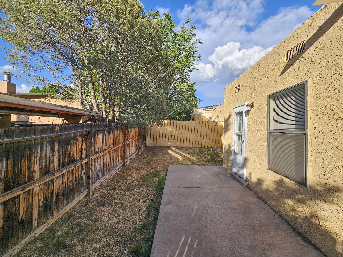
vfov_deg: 89.9
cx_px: 172
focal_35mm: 13
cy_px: 128
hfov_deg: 106.2
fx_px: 129
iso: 50
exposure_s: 1/887
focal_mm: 2.2
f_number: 2.2
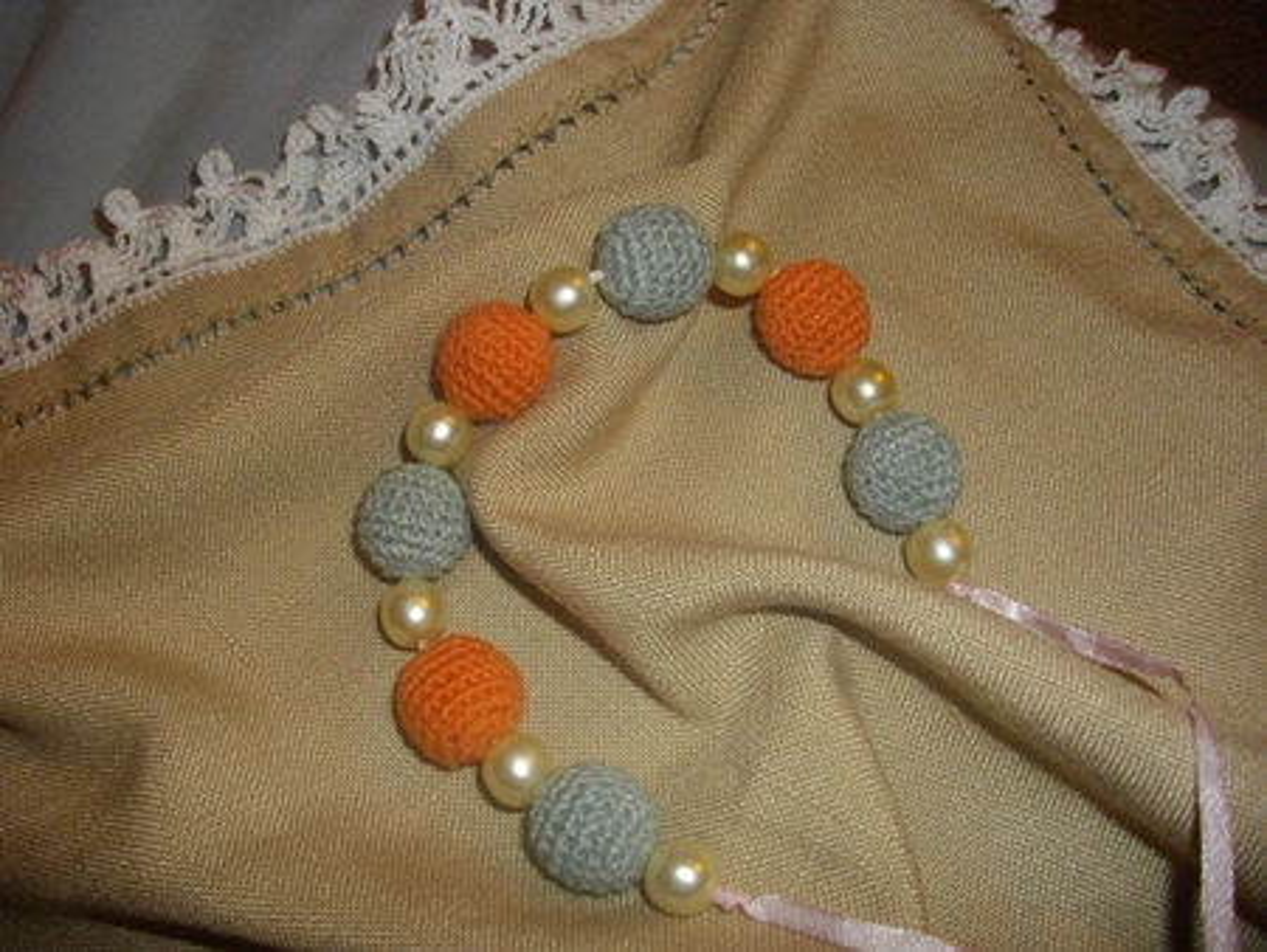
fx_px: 1172
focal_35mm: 32
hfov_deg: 56.8
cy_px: 476
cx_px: 634
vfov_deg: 44.2
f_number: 2.9
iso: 200
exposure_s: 1/50
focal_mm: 5.7
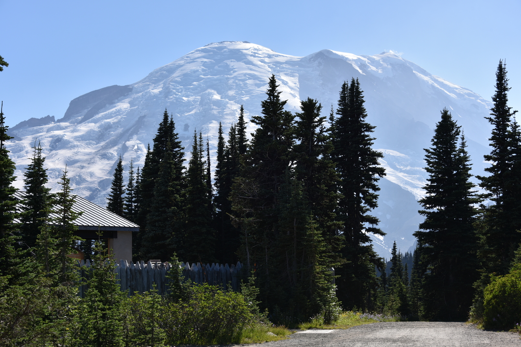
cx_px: 260
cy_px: 174
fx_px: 984
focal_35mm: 68
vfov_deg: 20.0
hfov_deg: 29.6
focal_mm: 68
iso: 100
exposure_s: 1/320
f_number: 9
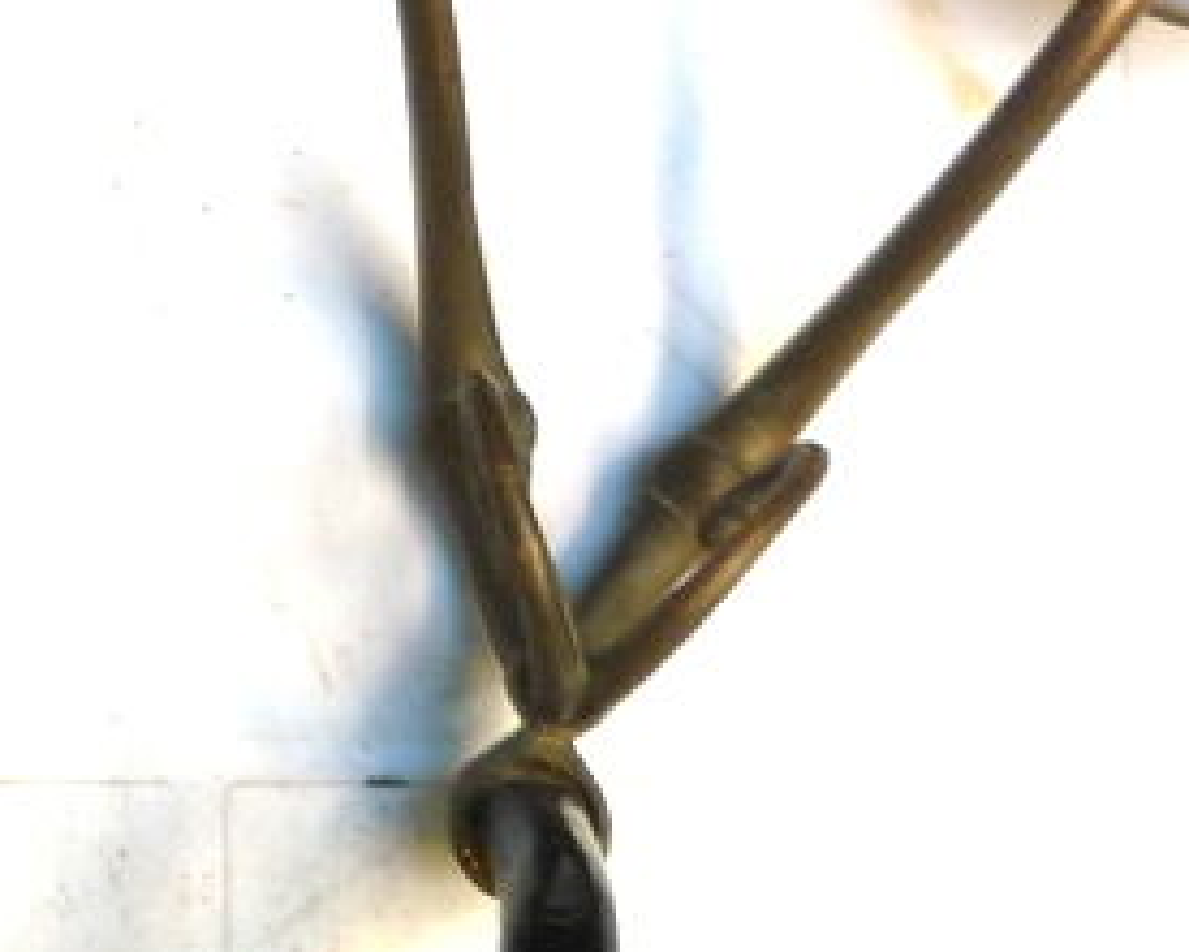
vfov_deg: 15.6
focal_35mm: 99
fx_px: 3485
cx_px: -39
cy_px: 448
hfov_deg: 18.8
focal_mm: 5.5
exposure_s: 1/50
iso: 80
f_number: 2.8
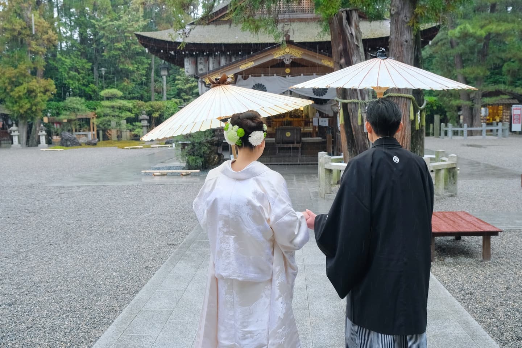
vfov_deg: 35.9
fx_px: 536
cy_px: 174
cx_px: 261
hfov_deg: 51.9
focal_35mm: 37
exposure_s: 1/125
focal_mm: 24.7
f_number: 5.6
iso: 1600
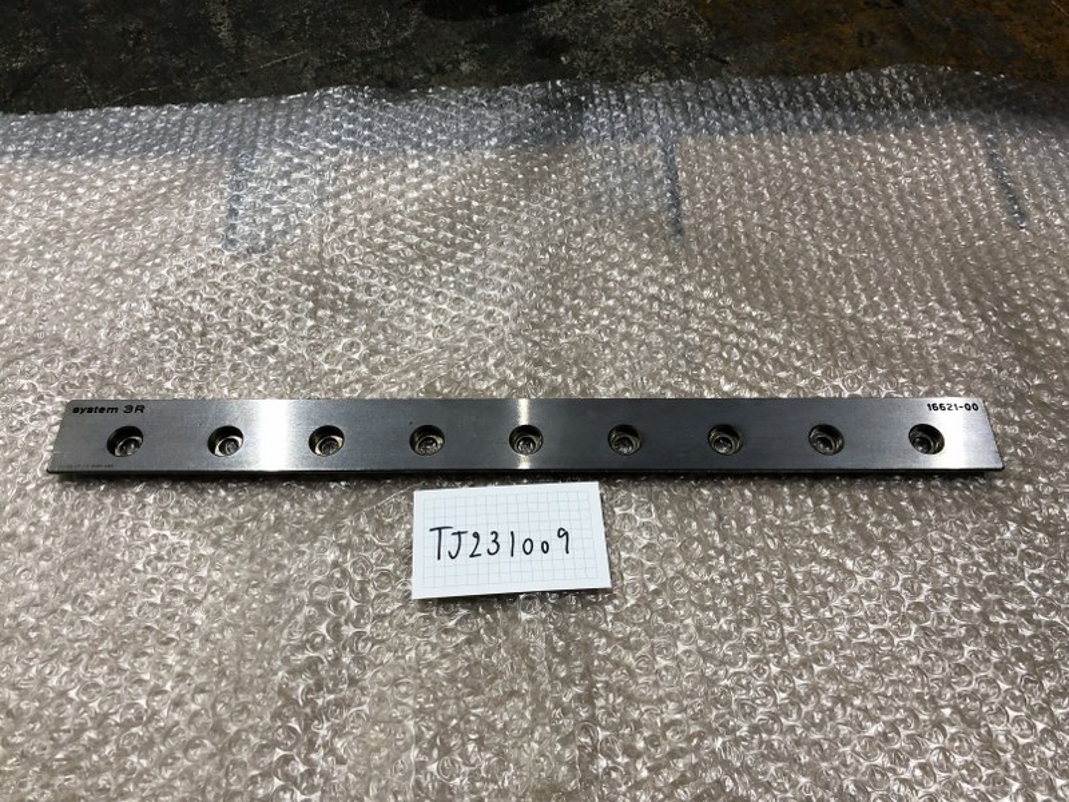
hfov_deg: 63.4
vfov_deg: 49.7
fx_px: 865
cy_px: 401
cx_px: 534
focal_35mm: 28
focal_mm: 4
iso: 40
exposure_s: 1/24
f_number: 1.8
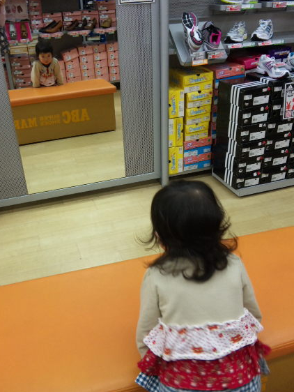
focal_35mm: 33
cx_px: 138
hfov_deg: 43.0
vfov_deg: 55.3
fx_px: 373
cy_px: 193
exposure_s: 1/25
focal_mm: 4.82
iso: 100
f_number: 2.8
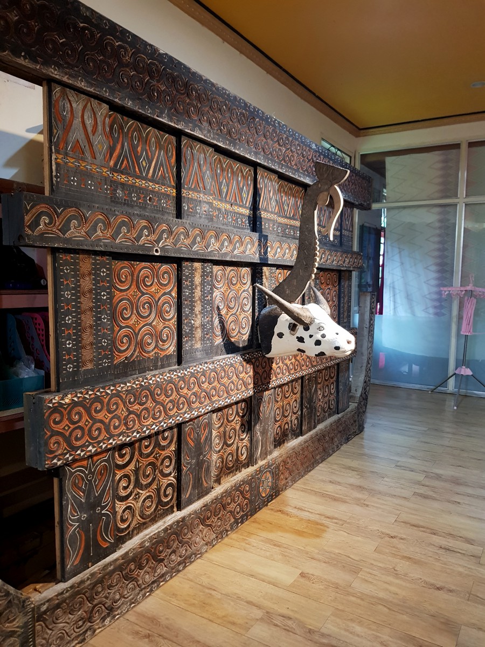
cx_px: 242
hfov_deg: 53.1
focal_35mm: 26
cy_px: 324
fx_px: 486
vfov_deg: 67.3
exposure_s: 1/17
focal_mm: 4.3
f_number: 1.7
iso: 250
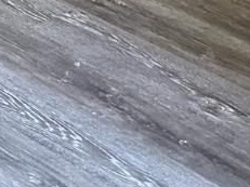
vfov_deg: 8.5
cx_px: -500
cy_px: -300
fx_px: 1126
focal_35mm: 156
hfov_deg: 9.7
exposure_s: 1/60
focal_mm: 6.86
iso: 640
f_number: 1.78
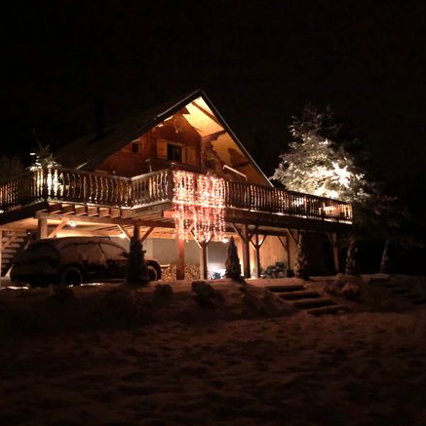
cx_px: 221
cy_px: 212
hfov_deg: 48.4
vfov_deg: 48.5
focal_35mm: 34
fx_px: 473
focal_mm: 3.99
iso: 2000
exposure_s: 1/4
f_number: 1.8
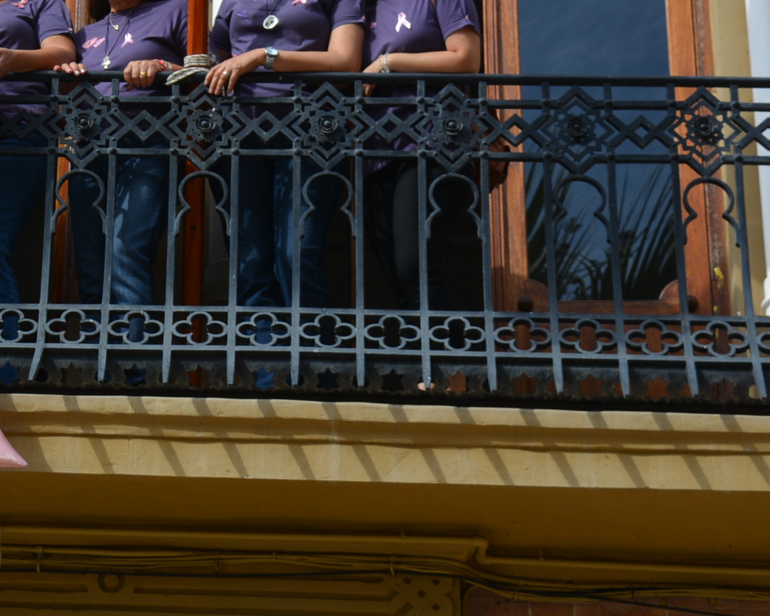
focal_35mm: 153
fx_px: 3487
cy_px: -43
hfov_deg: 12.3
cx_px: -198
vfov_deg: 10.0
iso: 100
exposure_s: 1/320
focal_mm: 42
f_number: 9
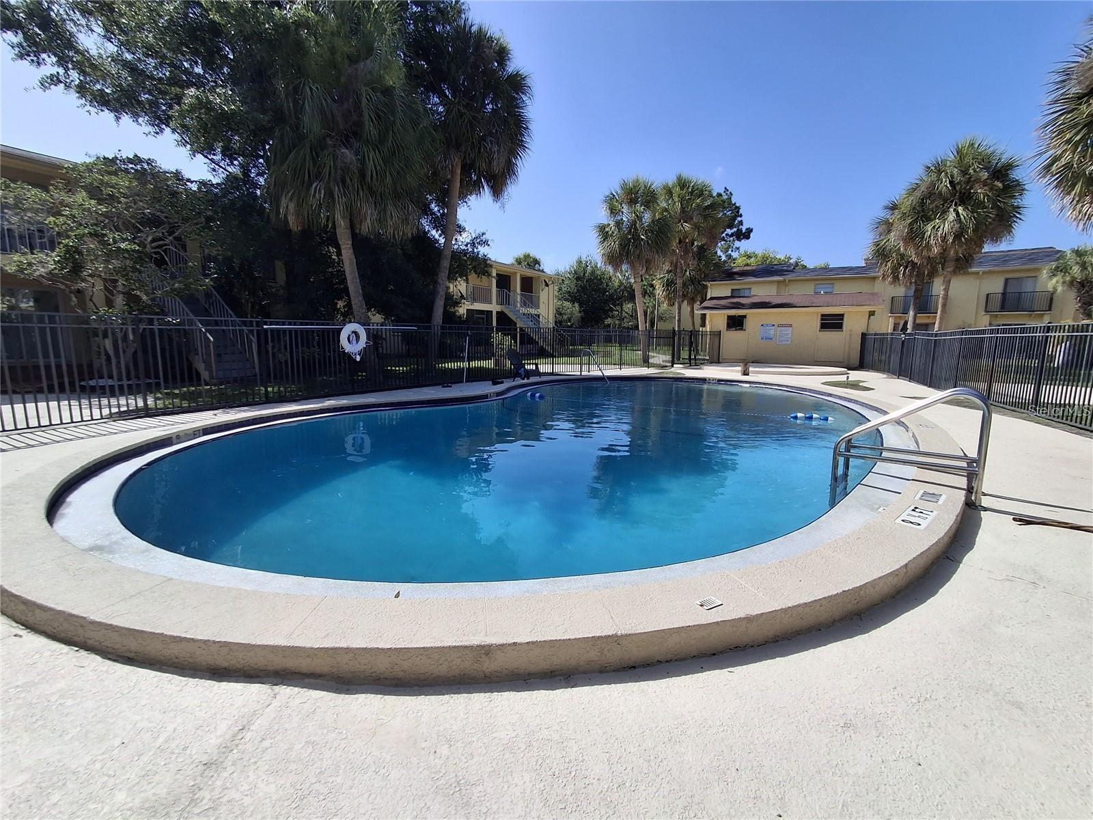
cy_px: 410
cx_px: 546
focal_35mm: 16
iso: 40
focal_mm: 1.64
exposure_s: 1/1976
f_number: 2.2
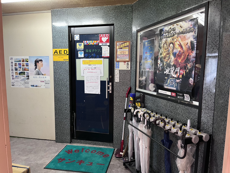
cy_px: 86
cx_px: 115
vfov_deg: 53.1
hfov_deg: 67.3
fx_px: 173
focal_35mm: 26
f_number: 1.6
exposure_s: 1/50
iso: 320
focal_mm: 5.1
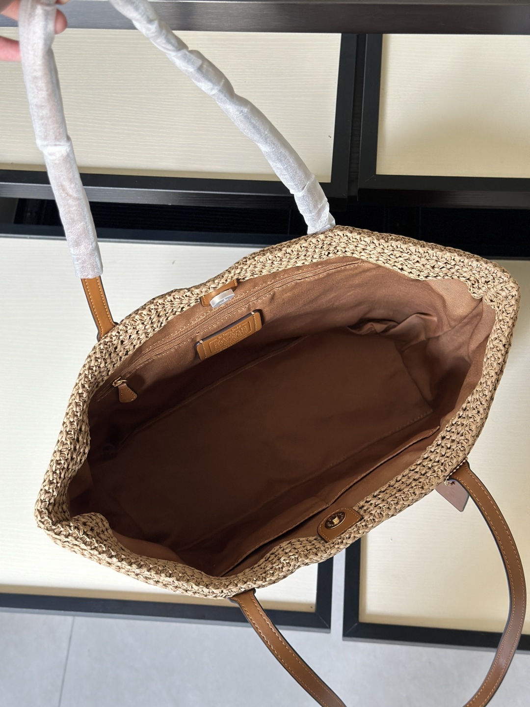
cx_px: 265
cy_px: 354
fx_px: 980
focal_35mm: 48
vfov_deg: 39.7
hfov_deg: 30.3
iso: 250
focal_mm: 6.86
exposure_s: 1/60
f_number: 1.78
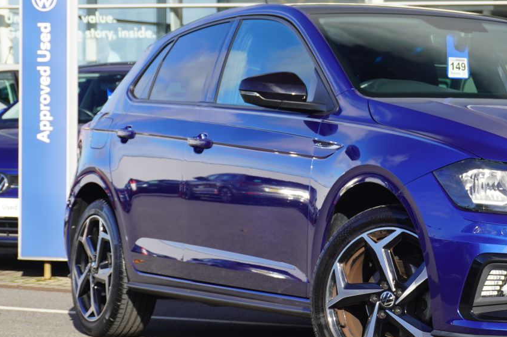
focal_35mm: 128
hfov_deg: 15.8
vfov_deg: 10.7
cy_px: 127
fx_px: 1800
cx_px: 474
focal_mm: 45
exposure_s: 1/100
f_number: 7.1
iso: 100
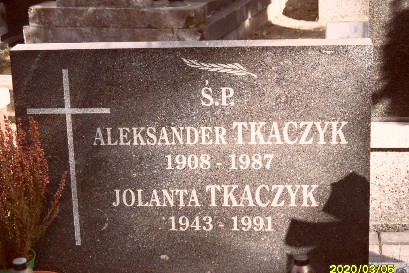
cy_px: 144
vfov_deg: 16.3
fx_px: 954
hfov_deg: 24.2
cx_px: 206
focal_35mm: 84
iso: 100
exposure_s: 1/125
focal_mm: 13.2
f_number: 4.2
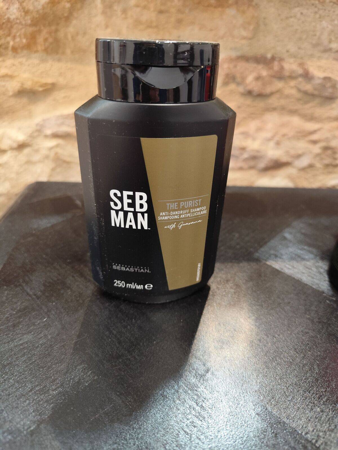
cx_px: 169
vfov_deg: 73.9
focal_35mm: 23
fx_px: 299
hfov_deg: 58.9
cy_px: 225
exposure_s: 1/33.3
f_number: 1.65
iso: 800
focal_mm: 6.19
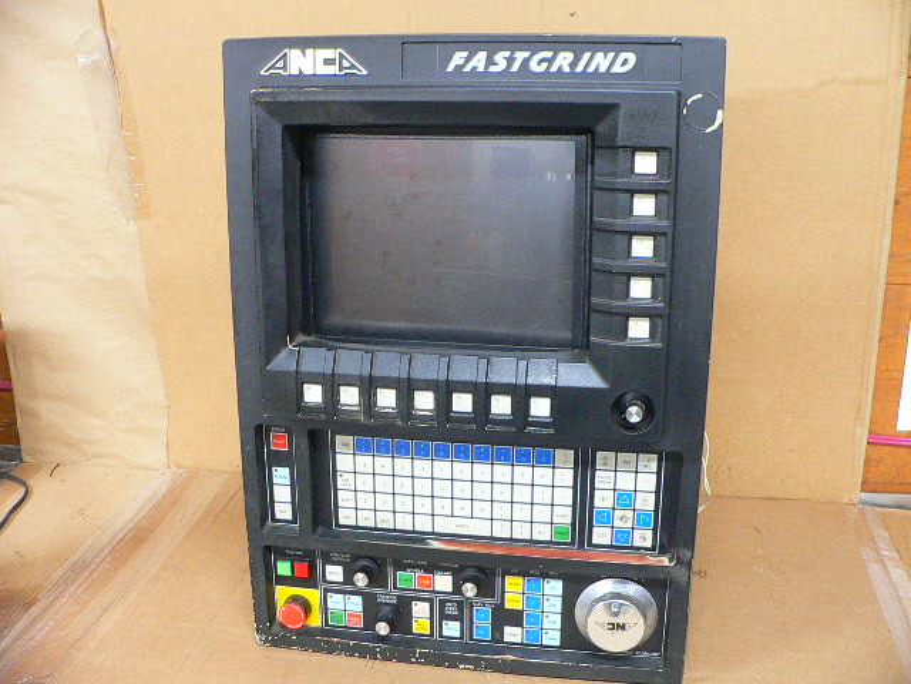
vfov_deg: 40.7
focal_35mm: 35
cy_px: 342
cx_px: 456
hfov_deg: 52.6
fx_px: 921
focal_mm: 4.6
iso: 200
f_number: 2.8
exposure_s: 1/6
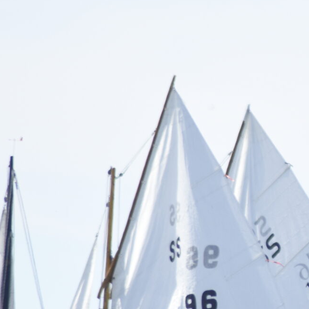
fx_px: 12674
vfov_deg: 1.4
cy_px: 232
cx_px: 428
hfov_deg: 1.4
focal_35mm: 1255
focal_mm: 250
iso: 400
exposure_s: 1/1600
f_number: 5
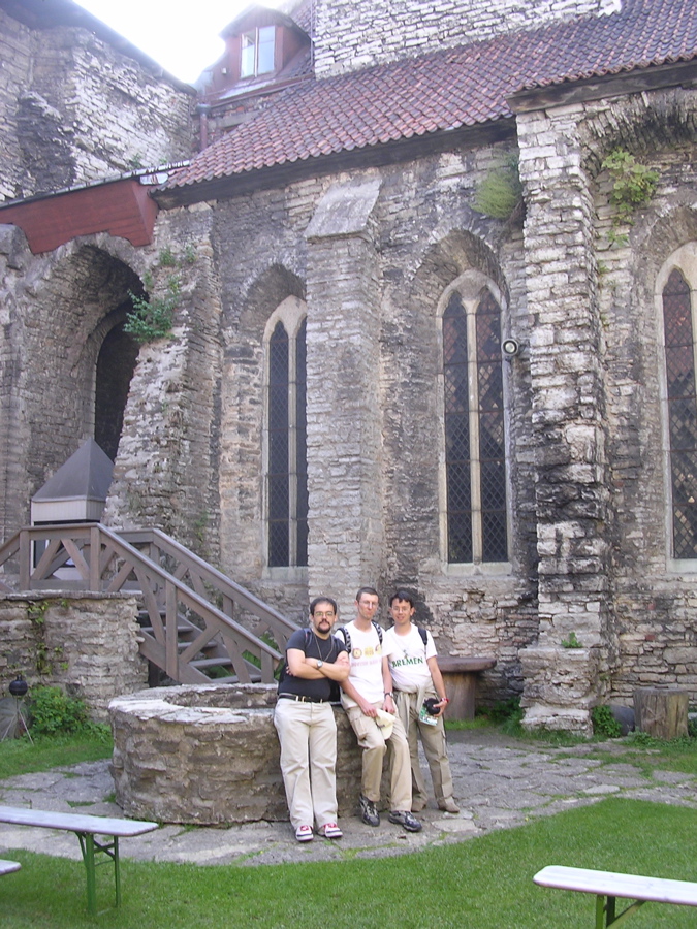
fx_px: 1020
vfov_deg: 49.0
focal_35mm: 38
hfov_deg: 37.7
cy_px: 464
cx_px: 348
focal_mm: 5.8
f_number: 2.8
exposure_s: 1/64.2
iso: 100
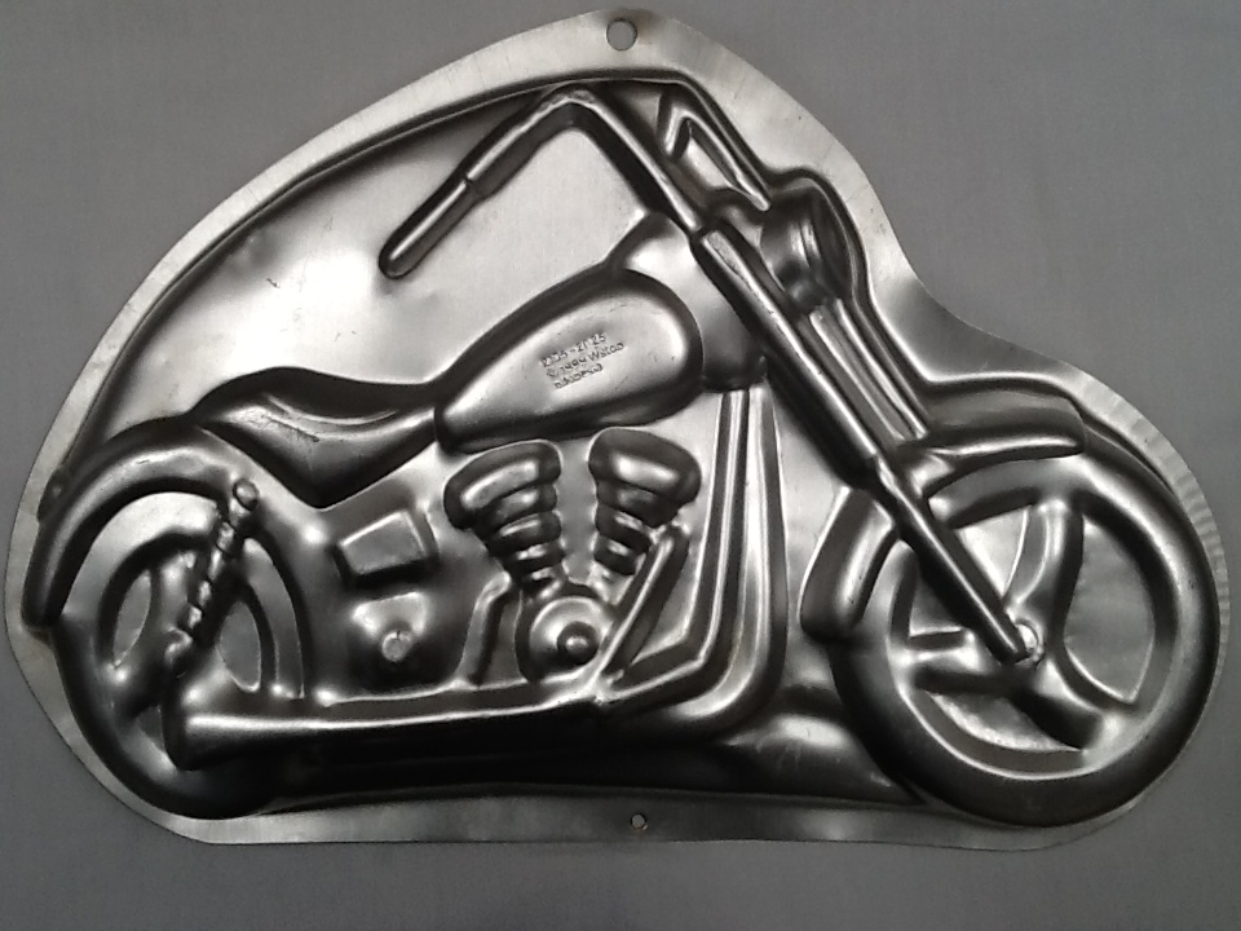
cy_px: 466
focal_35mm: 44
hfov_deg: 42.9
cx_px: 620
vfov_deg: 32.9
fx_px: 1577
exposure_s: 1/159
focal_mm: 2.03
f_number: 2.4
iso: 40
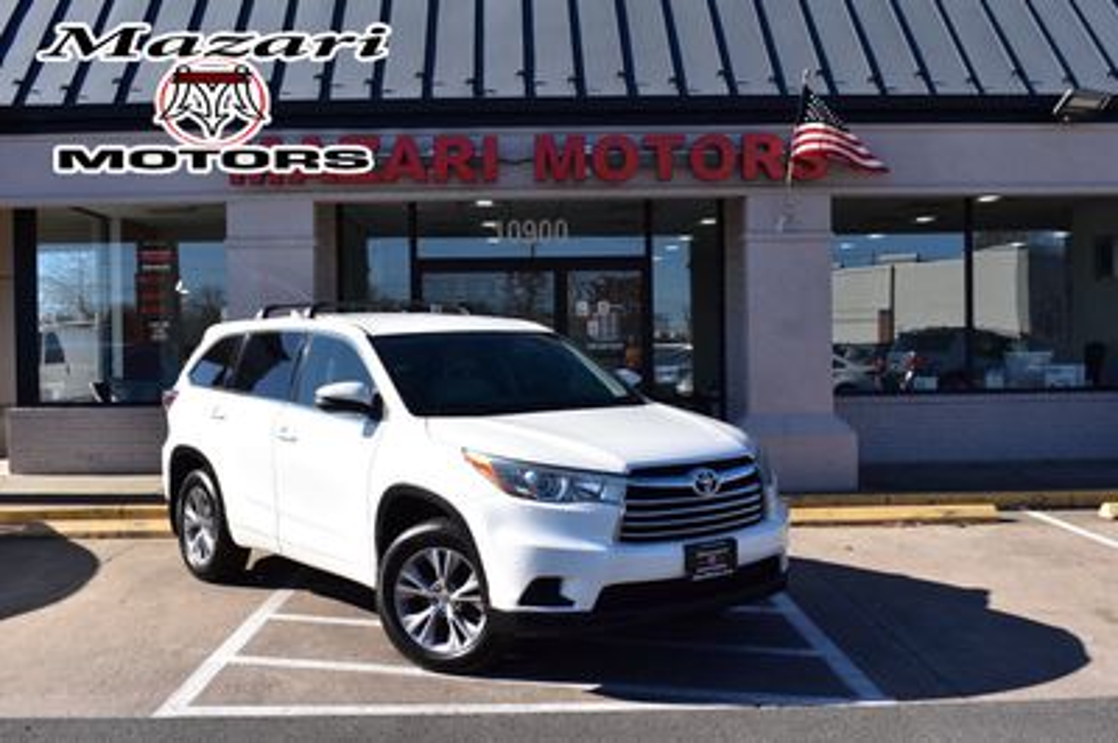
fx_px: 1257
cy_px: 372
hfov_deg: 48.0
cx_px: 559
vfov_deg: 33.0
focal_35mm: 40
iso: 400
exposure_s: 1/500
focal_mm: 27
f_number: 11
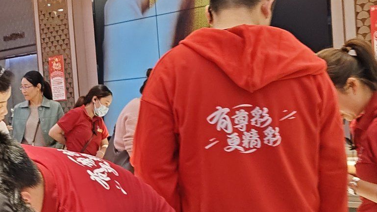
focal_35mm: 89
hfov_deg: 23.0
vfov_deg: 13.5
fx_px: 889
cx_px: 3
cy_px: 175
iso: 150
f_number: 1.88
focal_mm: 5.56
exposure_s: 1/118
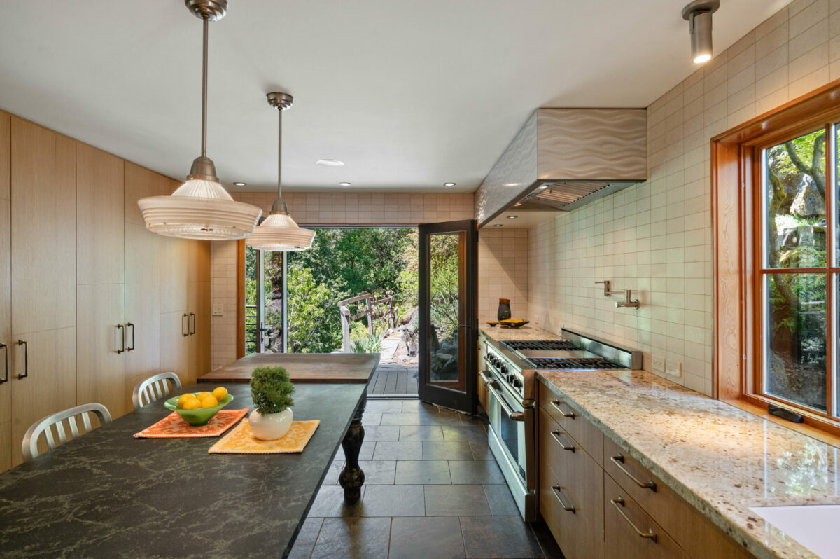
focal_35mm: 18
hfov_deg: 88.5
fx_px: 431
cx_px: 420
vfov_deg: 65.9
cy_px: 280
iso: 400
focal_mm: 18.5
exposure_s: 1/15
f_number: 9
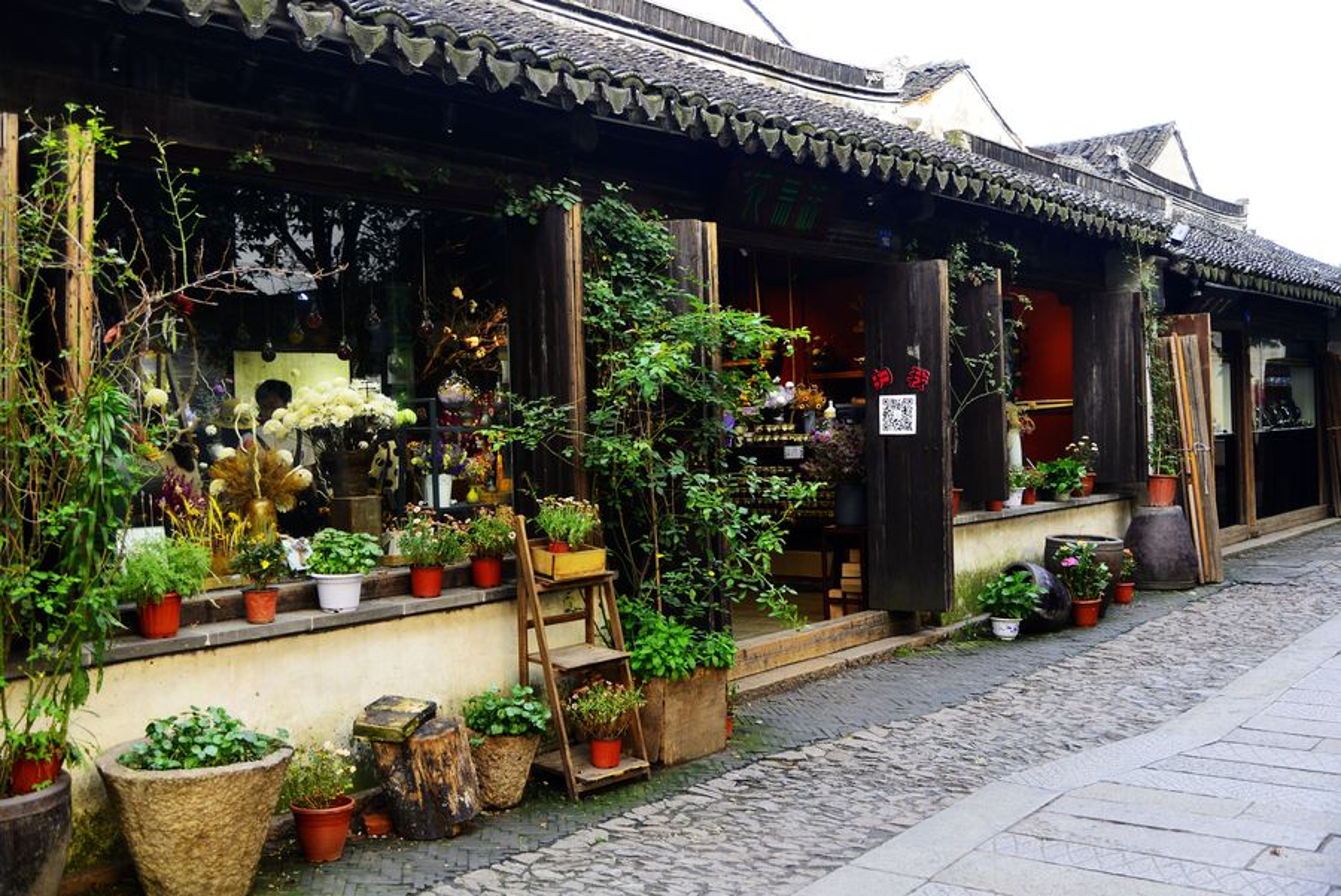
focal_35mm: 38
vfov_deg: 35.1
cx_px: 670
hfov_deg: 50.7
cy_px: 448
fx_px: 1416
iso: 250
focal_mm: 38
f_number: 4
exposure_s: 1/30
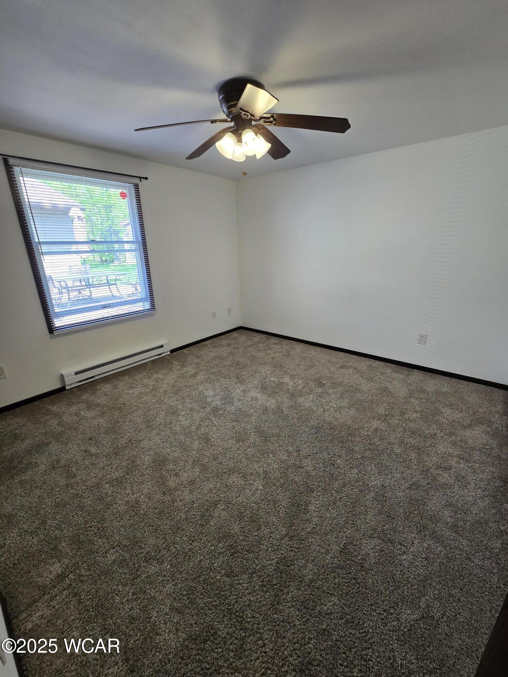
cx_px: 254
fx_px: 254
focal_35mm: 13
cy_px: 338
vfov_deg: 106.2
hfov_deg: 89.9
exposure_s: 1/60
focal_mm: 2.2
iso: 100
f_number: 2.2
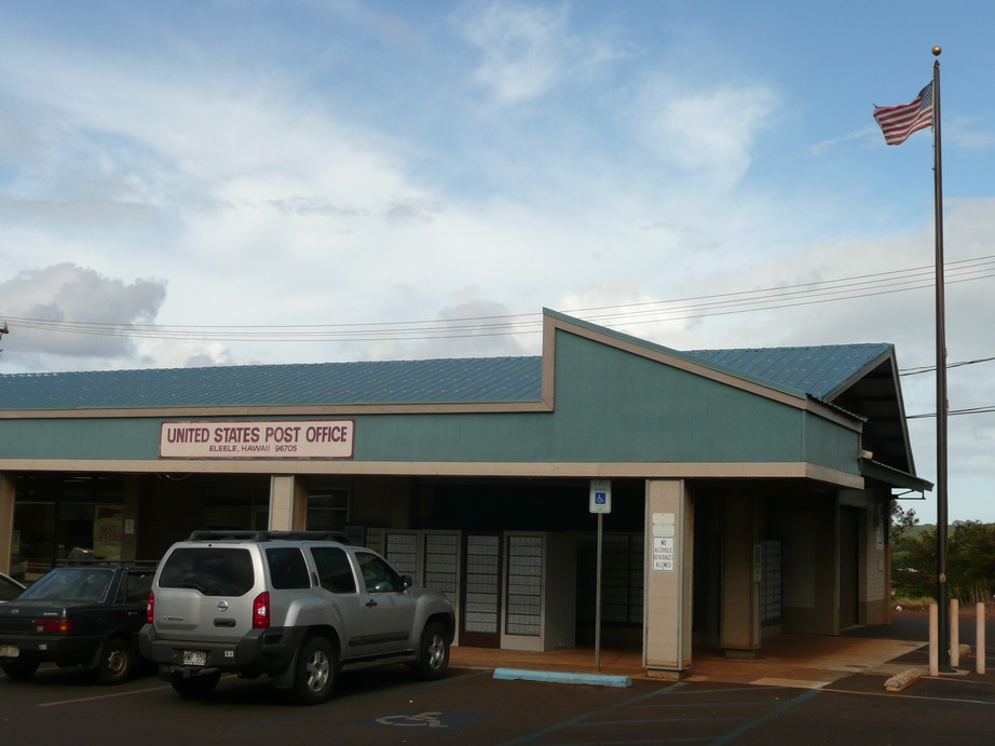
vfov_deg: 30.3
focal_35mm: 48
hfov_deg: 39.7
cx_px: 498
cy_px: 373
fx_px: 1379
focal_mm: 7.8
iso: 100
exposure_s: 1/640
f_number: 4.2
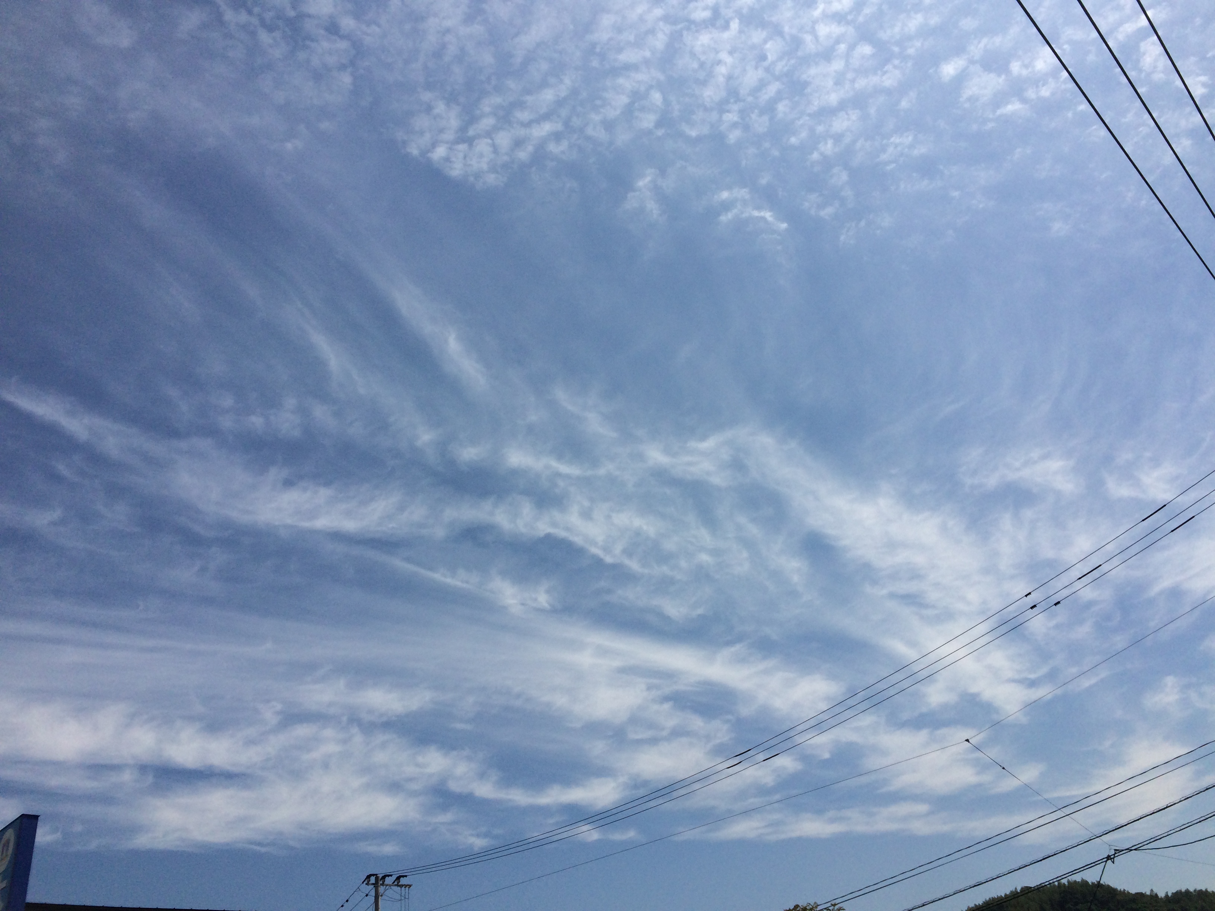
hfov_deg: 61.7
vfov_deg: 48.2
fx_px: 1018
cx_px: 608
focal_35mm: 29
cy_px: 456
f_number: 2.2
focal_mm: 4.15
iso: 40
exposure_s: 1/6849
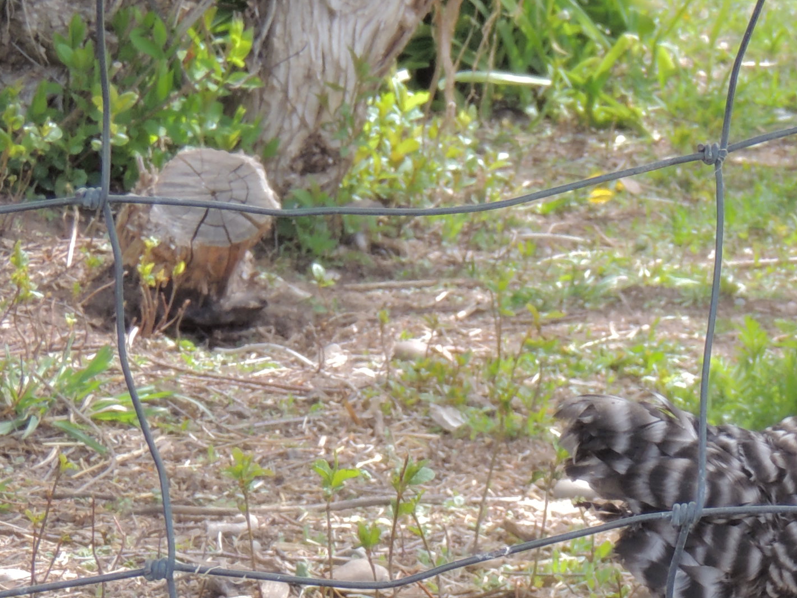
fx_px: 5227
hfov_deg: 8.7
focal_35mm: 227
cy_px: 702
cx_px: 624
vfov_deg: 6.5
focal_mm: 12.4
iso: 100
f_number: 3.9
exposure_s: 1/125
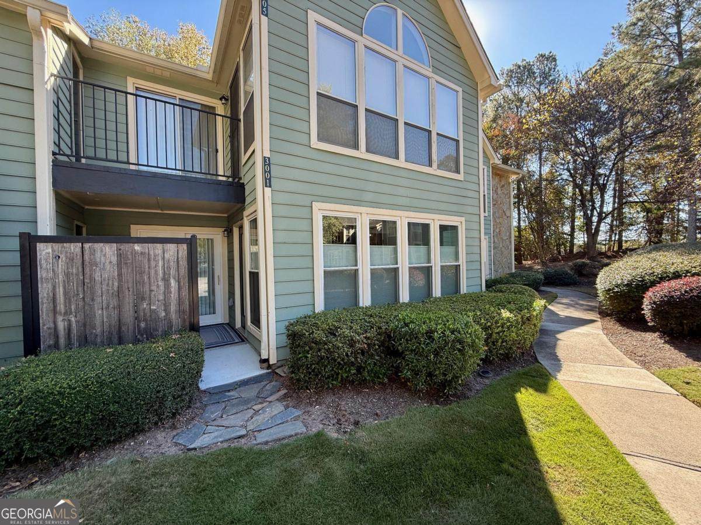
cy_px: 262
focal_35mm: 14
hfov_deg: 102.1
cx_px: 350
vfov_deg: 85.7
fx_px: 284
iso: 50
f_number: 2.2
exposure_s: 1/179
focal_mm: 2.22
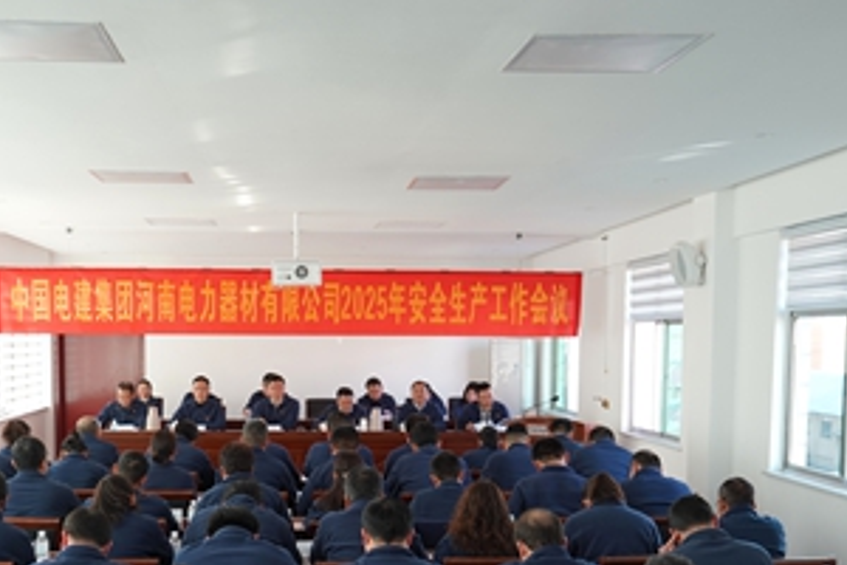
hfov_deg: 39.5
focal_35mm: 50
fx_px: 1176
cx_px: 344
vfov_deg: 26.5
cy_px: 456
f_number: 4
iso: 250
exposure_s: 1/60
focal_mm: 30
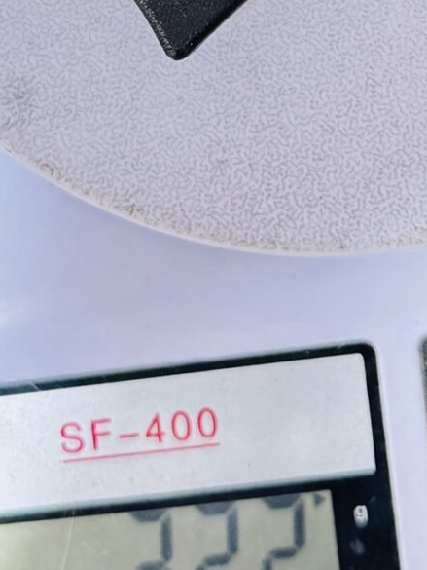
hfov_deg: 14.0
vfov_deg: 17.5
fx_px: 1726
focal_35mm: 105
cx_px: 356
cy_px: -171
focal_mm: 6.76
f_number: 1.78
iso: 640
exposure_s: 1/50
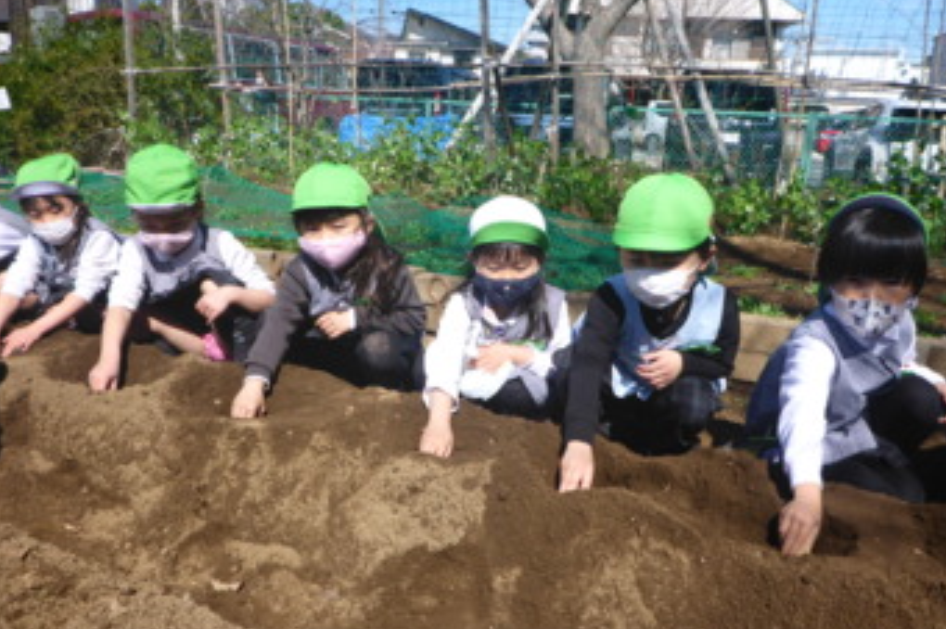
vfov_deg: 43.5
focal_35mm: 30
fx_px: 788
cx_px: 476
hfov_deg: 62.0
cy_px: 342
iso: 100
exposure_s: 1/1000
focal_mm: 4.9
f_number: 3.3
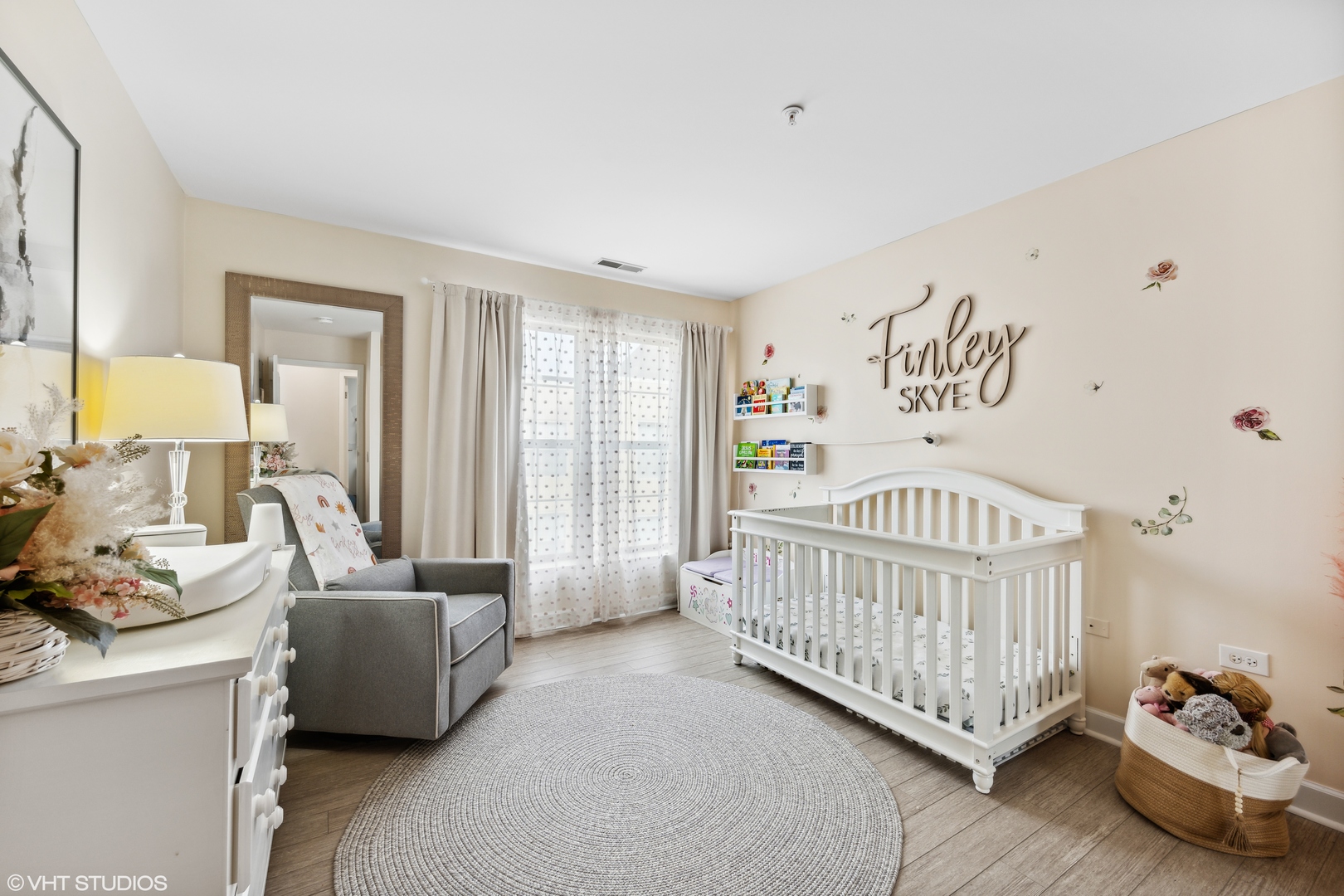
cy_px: 448
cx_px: 672
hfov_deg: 104.3
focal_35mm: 14
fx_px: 523
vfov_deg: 81.2
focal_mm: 14
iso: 200
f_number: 9.5
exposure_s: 1/15
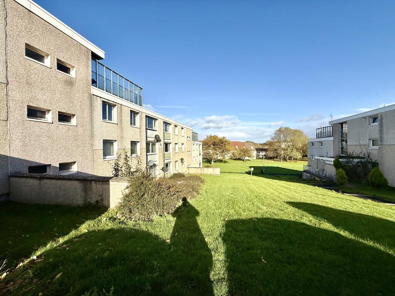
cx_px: 198
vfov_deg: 85.7
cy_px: 148
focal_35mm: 14
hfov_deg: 102.1
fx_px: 160
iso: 50
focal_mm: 2.22
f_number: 2.2
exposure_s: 1/2717
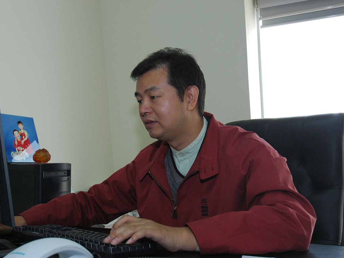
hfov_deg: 46.7
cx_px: 147
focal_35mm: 40
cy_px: 130
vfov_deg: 35.9
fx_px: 397
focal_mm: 24
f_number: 7.1
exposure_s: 1/100
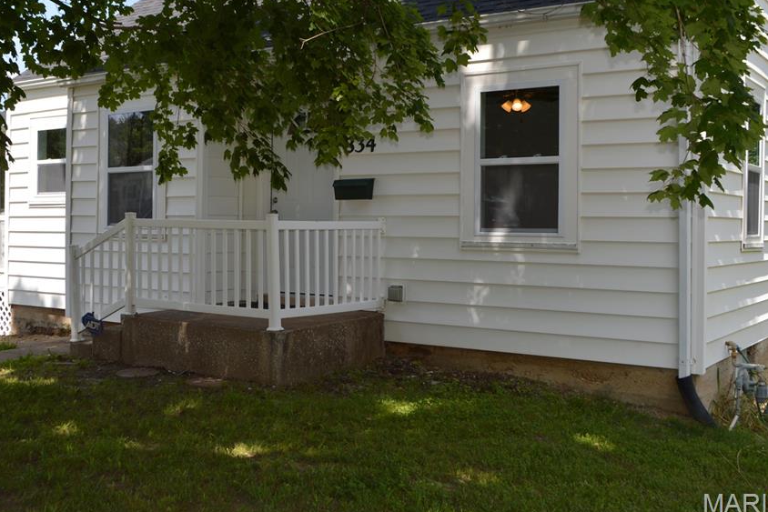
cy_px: 214
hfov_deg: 48.3
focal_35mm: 40
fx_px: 853
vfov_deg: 33.3
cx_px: 328
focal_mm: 22
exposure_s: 1/200
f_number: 7.1
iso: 100
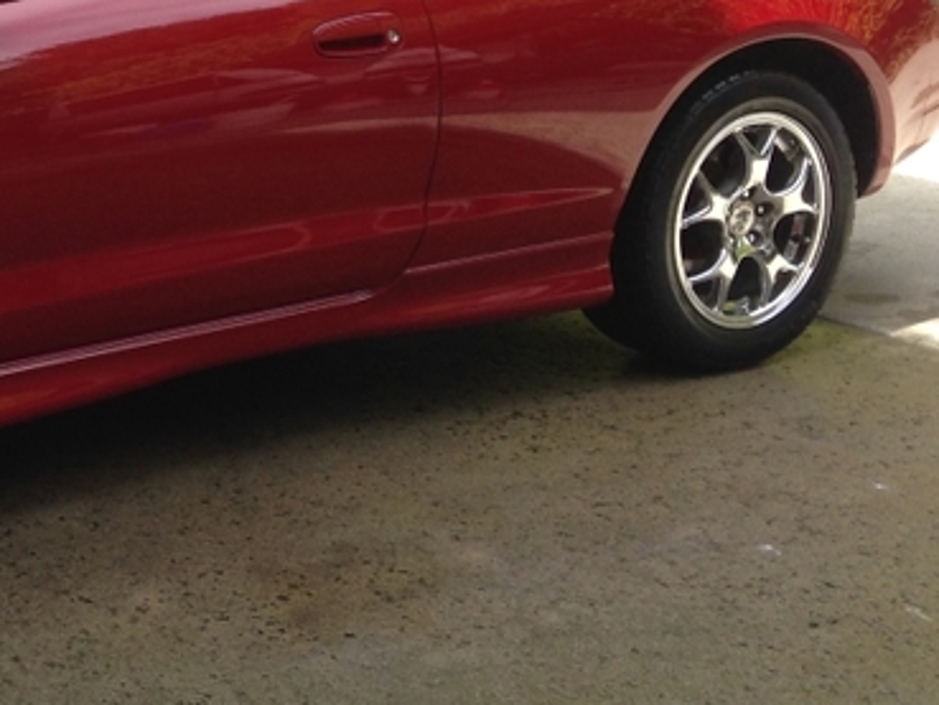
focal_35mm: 84
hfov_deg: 21.6
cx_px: -196
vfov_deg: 17.4
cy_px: 141
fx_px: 2279
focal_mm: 4.12
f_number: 2.4
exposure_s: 1/335
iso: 50
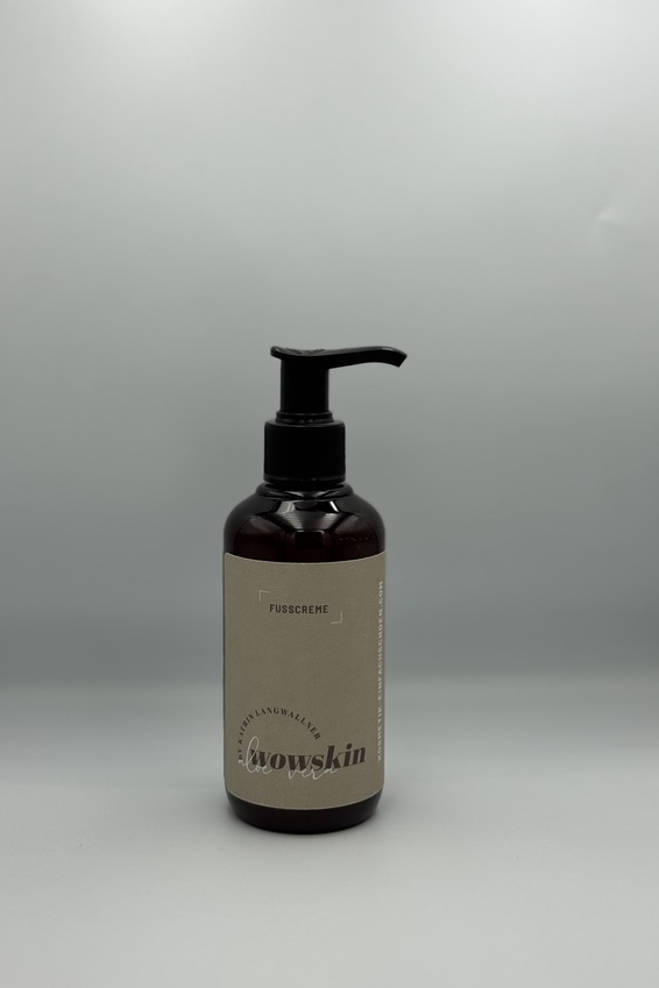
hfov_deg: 26.5
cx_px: 306
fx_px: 1400
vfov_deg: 38.9
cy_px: 489
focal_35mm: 51
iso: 64
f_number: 1.78
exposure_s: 1/1133
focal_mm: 6.76
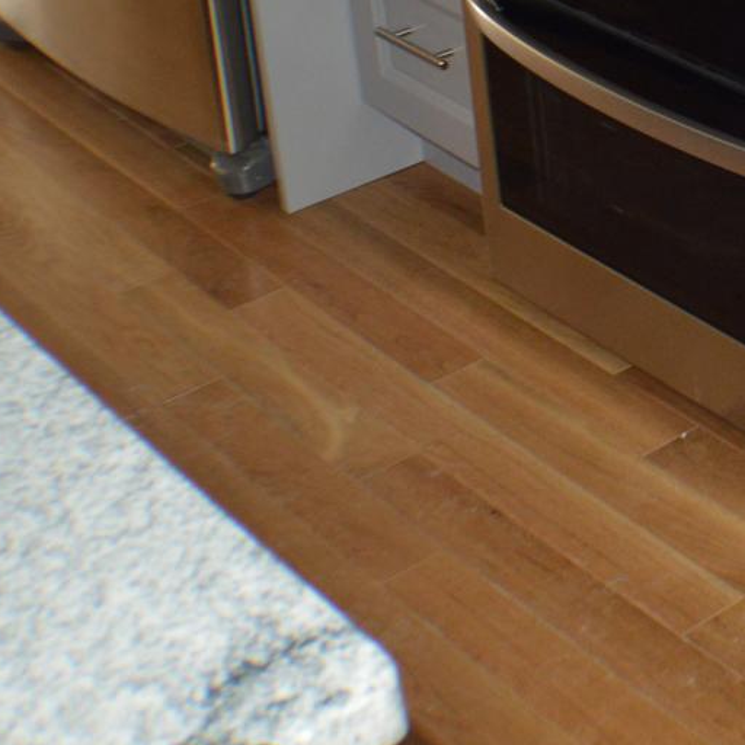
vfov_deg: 15.2
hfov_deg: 14.6
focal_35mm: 112
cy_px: -46
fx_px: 2727
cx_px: 1071
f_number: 3.5
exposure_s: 1/60
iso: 640
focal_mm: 22
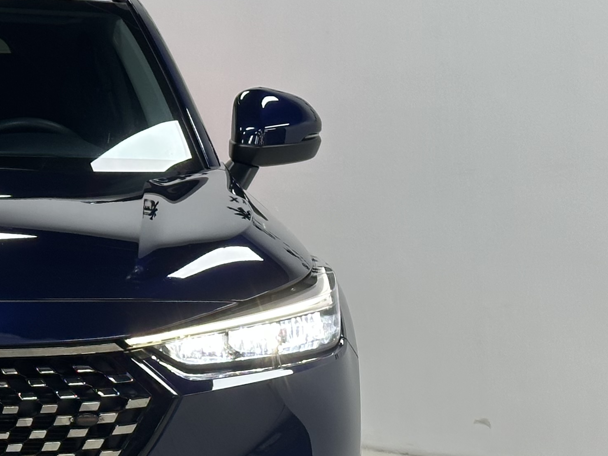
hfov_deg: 14.6
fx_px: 2301
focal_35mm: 131
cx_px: -118
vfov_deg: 11.3
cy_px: 281
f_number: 1.78
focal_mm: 6.86
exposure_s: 1/100
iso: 64
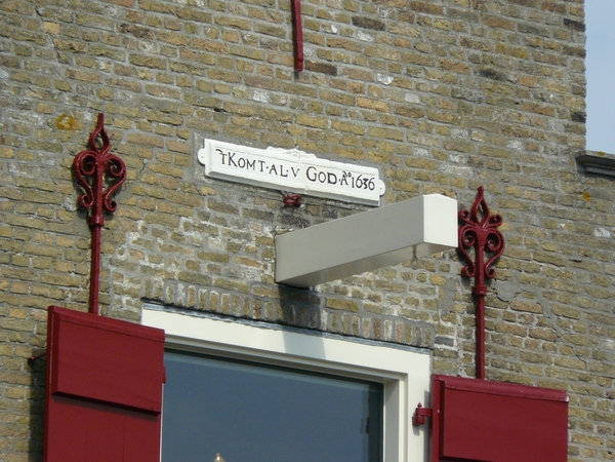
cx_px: 308
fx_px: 7675
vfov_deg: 3.4
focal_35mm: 432
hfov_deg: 4.6
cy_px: 231
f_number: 8
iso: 200
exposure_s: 1/640
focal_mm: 72
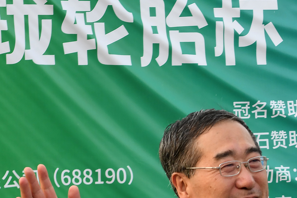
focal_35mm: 197
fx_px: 1625
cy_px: 261
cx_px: 270
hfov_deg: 10.4
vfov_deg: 6.9
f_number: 6.3
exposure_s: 1/200
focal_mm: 45
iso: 400
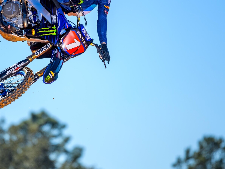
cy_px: 68
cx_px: 61
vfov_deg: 2.6
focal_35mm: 578
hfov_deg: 3.4
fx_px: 3756
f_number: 4
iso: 100
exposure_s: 1/1250
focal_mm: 300
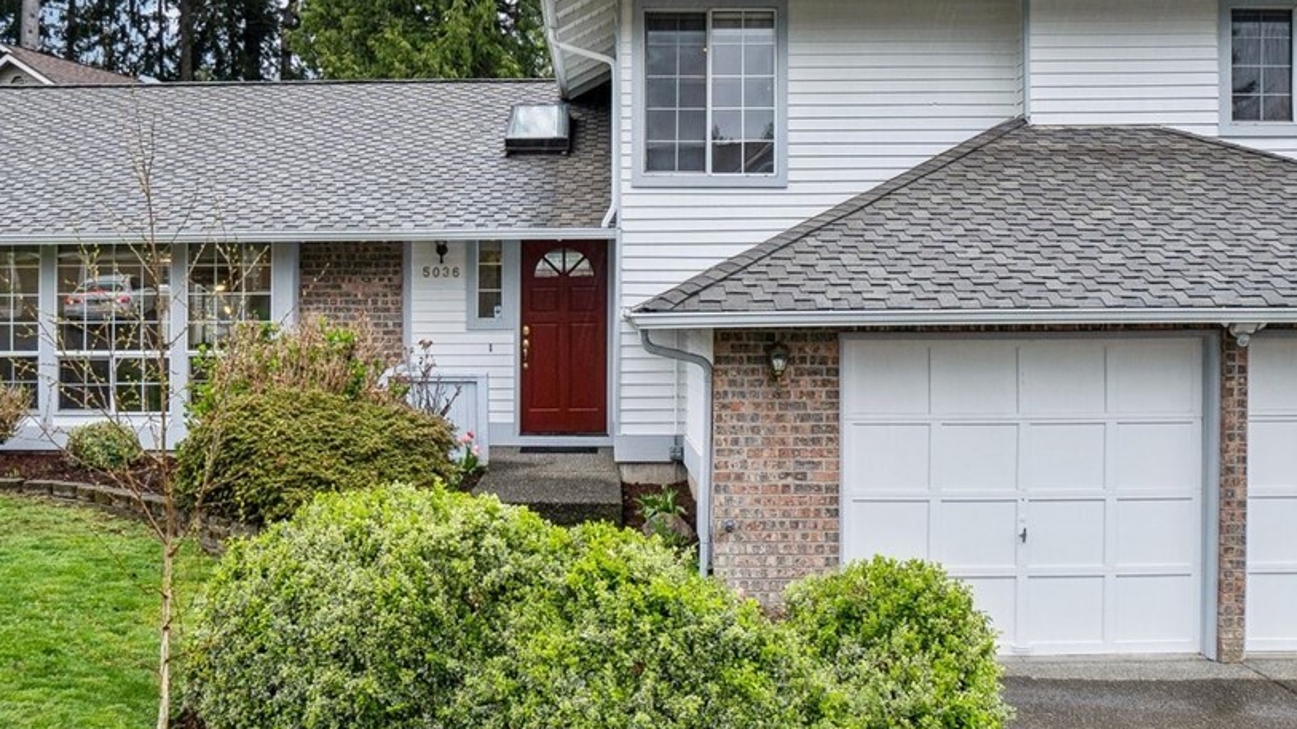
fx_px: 1241
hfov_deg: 55.1
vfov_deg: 32.6
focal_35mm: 36
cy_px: 286
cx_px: 591
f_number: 8
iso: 100
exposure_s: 1/60
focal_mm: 11
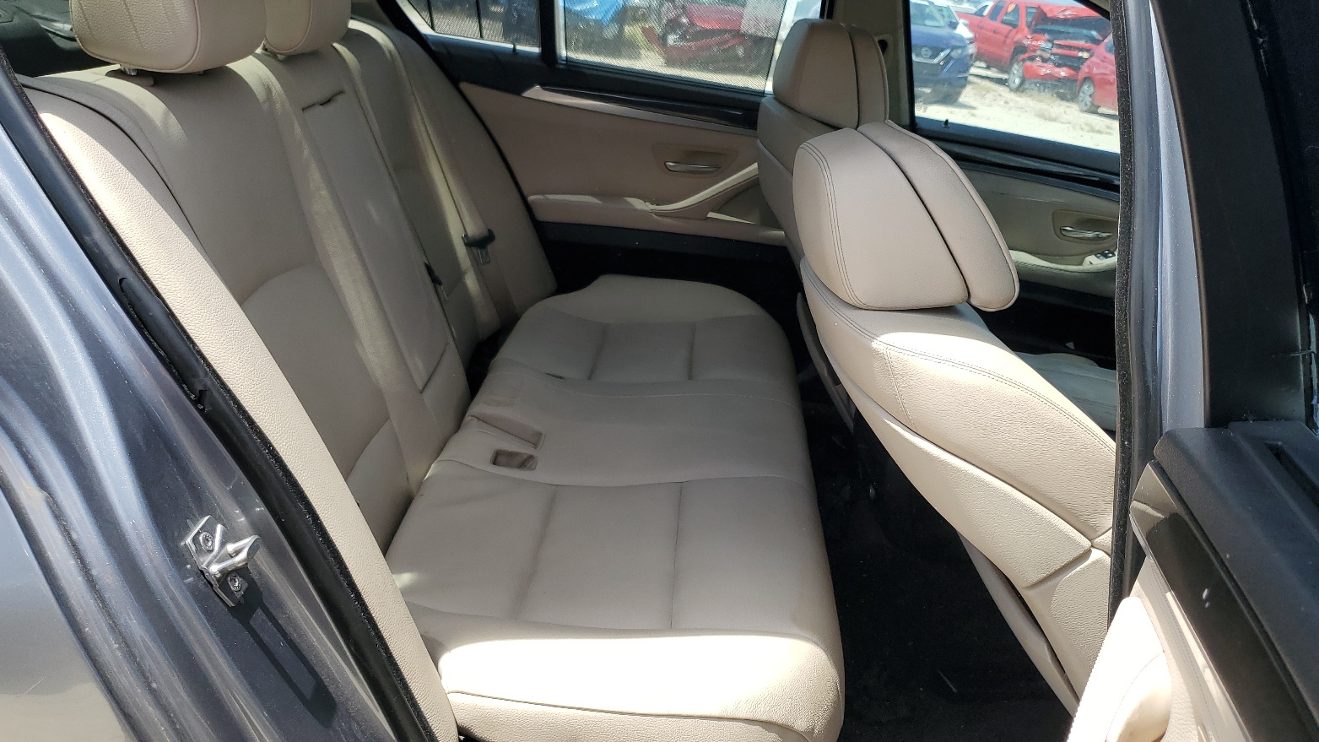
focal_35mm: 29
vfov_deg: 40.0
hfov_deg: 66.1
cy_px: 287
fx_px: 1014
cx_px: 666
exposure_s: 1/1111
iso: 50
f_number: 1.5
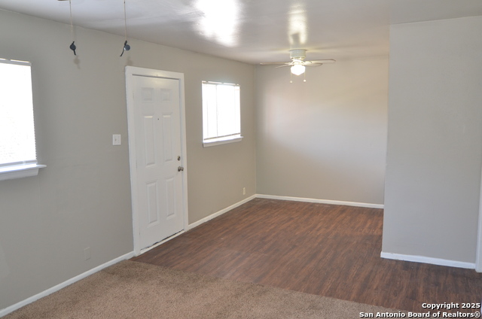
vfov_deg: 43.4
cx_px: 241
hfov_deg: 62.0
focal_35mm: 30
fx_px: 401
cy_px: 160
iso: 720
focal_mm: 20
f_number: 4
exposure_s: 1/60
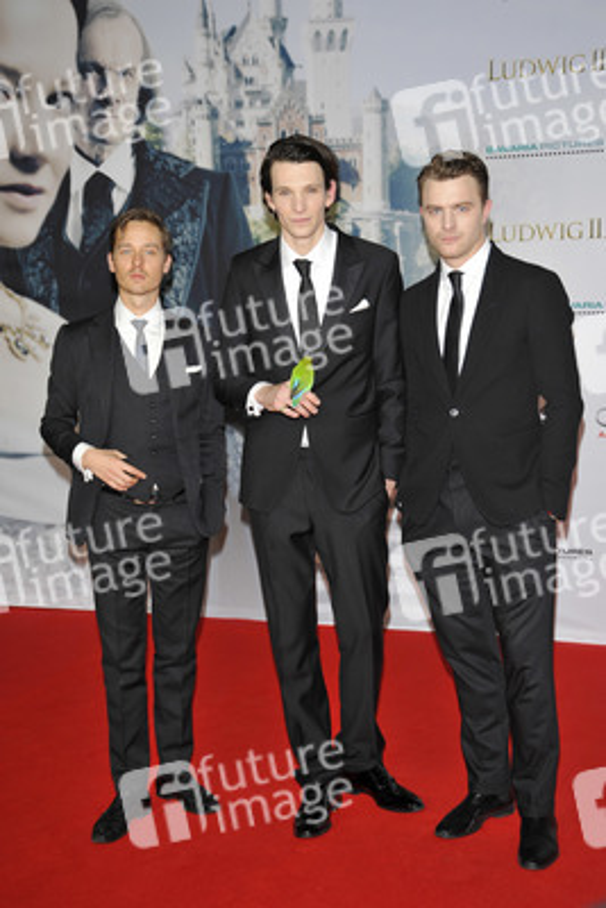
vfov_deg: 32.4
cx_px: 303
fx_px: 1564
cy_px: 454
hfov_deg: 21.9
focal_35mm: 62
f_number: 6.3
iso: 500
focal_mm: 62
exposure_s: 1/160
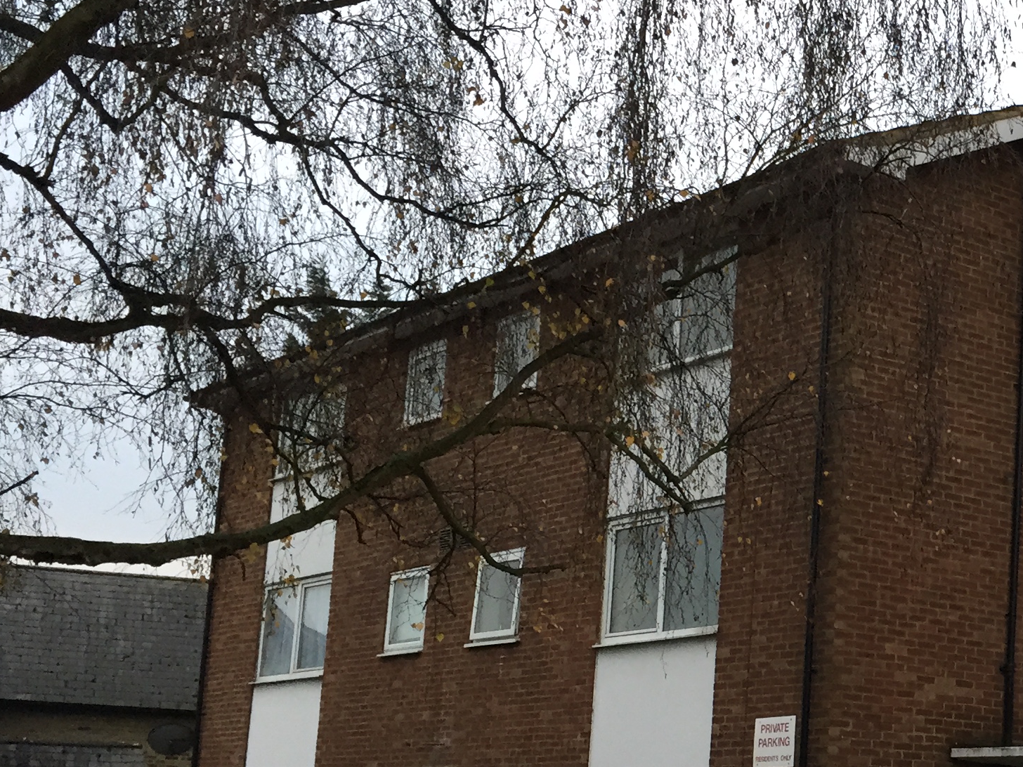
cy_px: 559
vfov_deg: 22.4
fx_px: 1921
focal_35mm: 65
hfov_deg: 27.4
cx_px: 1115
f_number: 2.2
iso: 40
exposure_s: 1/30
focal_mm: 4.15
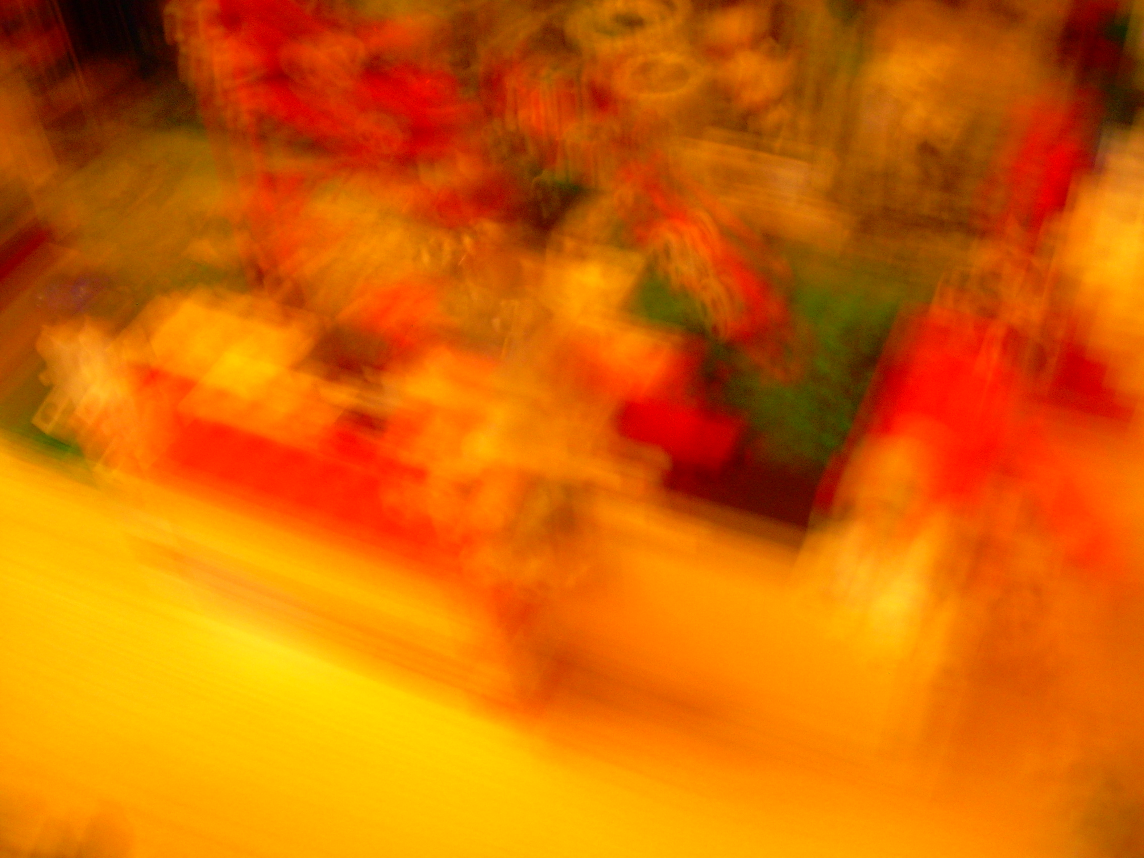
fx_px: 1256
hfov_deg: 49.0
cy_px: 429
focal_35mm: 38
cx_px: 572
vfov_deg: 37.7
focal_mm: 6.3
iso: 200
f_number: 2.8
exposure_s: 2
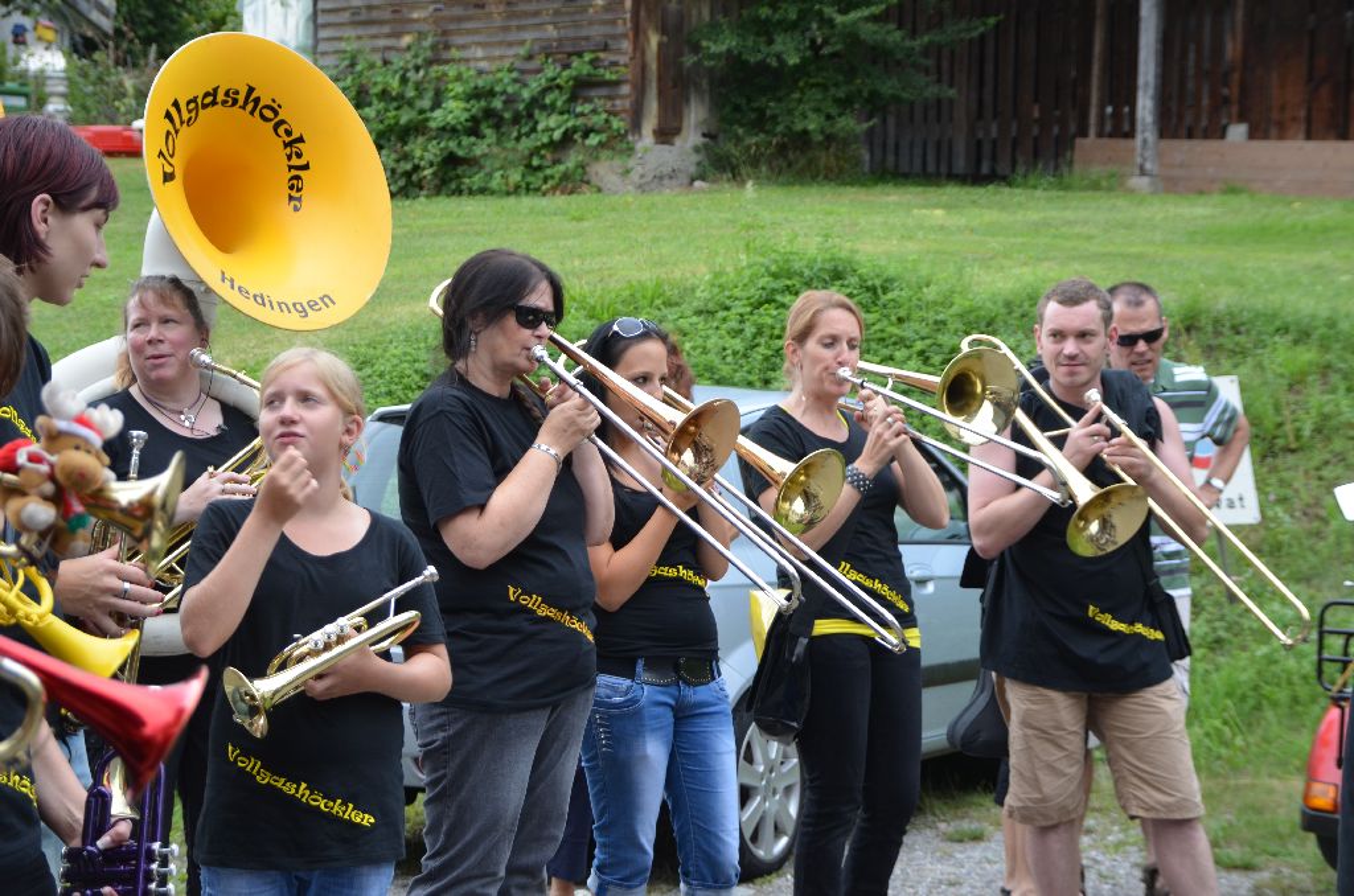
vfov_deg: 17.4
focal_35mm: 78
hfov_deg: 26.0
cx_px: 677
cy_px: 448
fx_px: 2927
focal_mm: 52
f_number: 5.6
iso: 220
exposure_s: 1/125
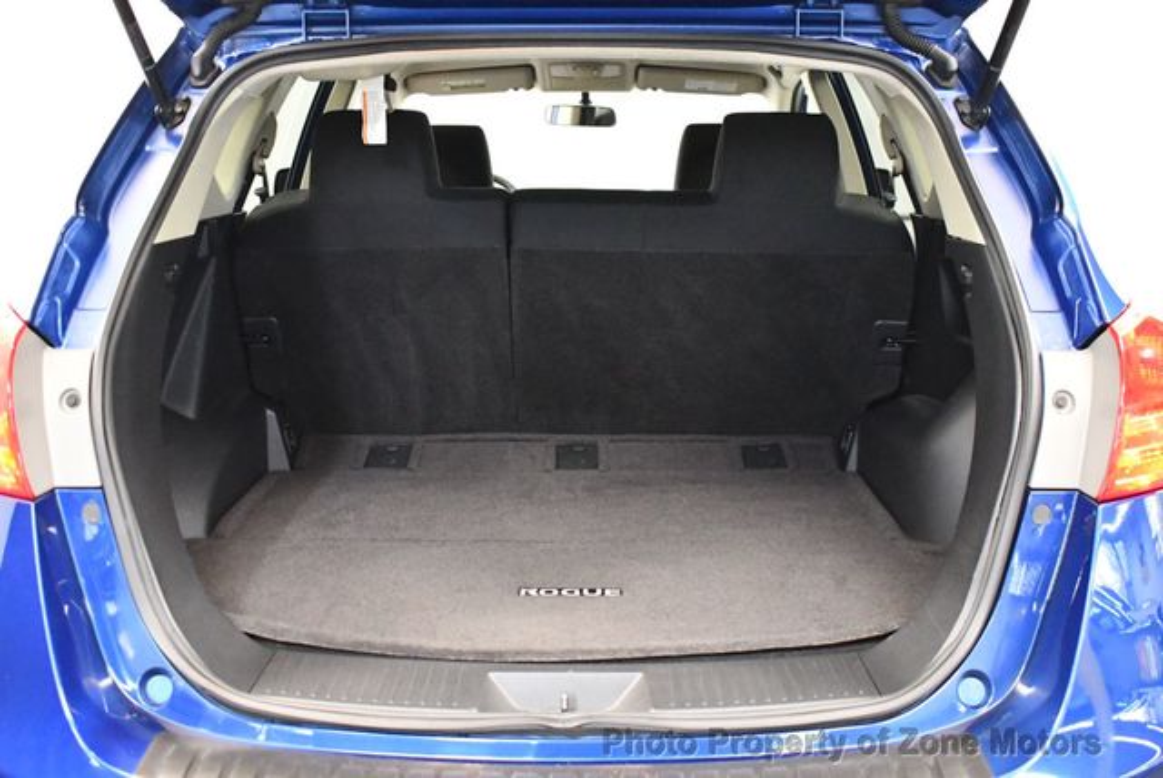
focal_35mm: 36
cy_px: 389
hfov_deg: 53.1
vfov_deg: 36.9
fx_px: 1164
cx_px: 582
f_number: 3.5
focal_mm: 18
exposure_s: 1/60
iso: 6400
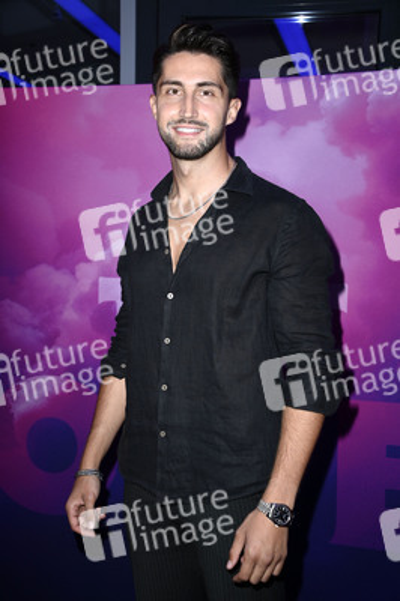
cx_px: 200
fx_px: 751
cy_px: 300
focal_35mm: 45
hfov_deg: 29.8
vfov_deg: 43.6
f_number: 5.6
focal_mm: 45
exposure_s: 1/250
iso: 500
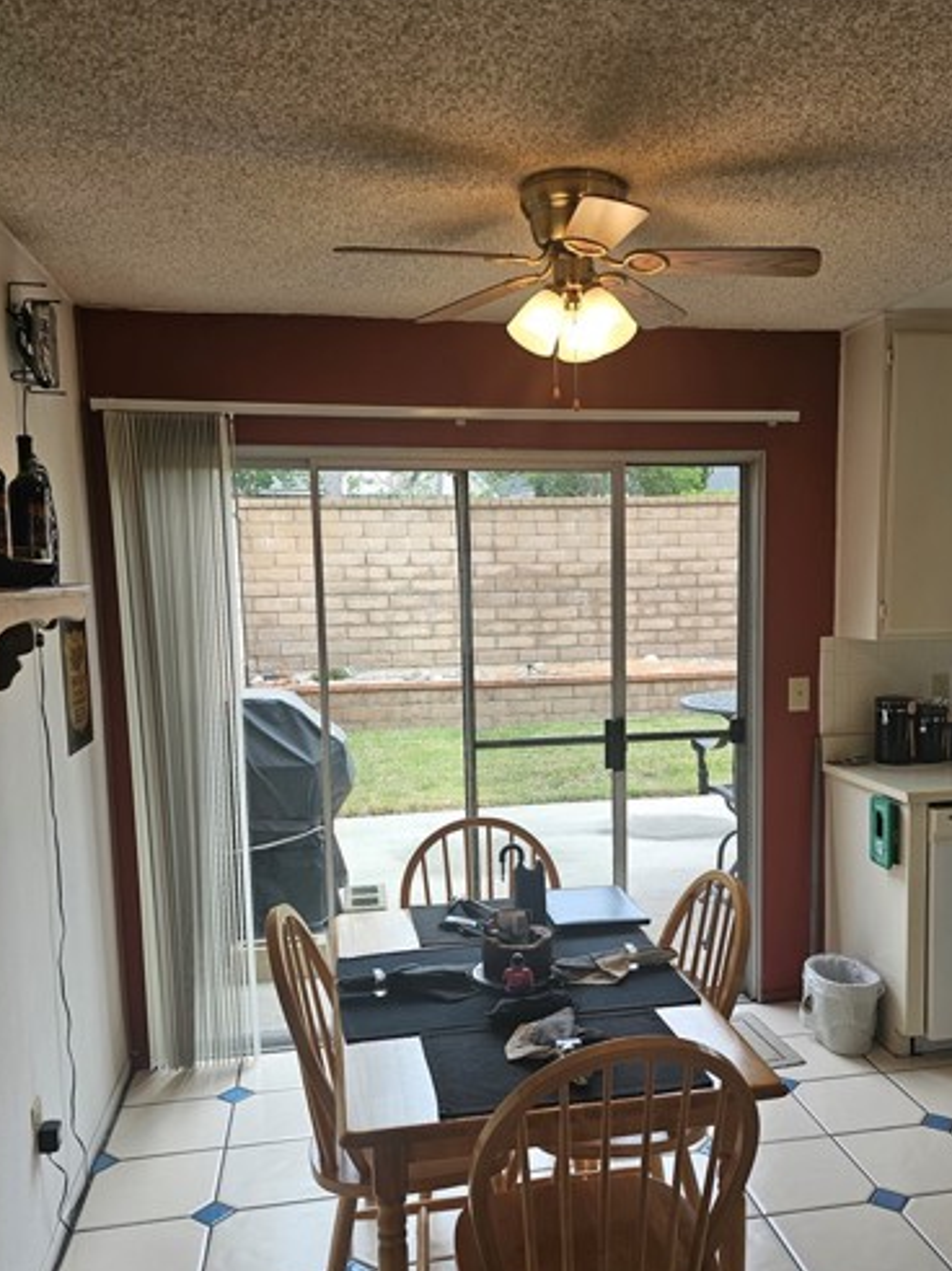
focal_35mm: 30
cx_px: 546
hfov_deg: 46.6
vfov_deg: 59.7
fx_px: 1101
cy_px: 722
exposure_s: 1/90.1
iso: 25
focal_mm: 6.3
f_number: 1.7
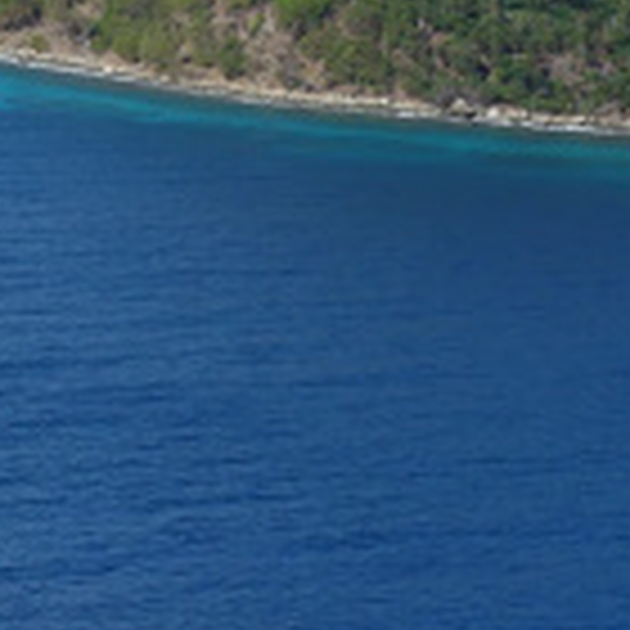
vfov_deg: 6.4
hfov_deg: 6.4
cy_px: -407
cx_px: -680
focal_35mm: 267
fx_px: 5498
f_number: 5.6
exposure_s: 1/640
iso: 125
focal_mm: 20.41
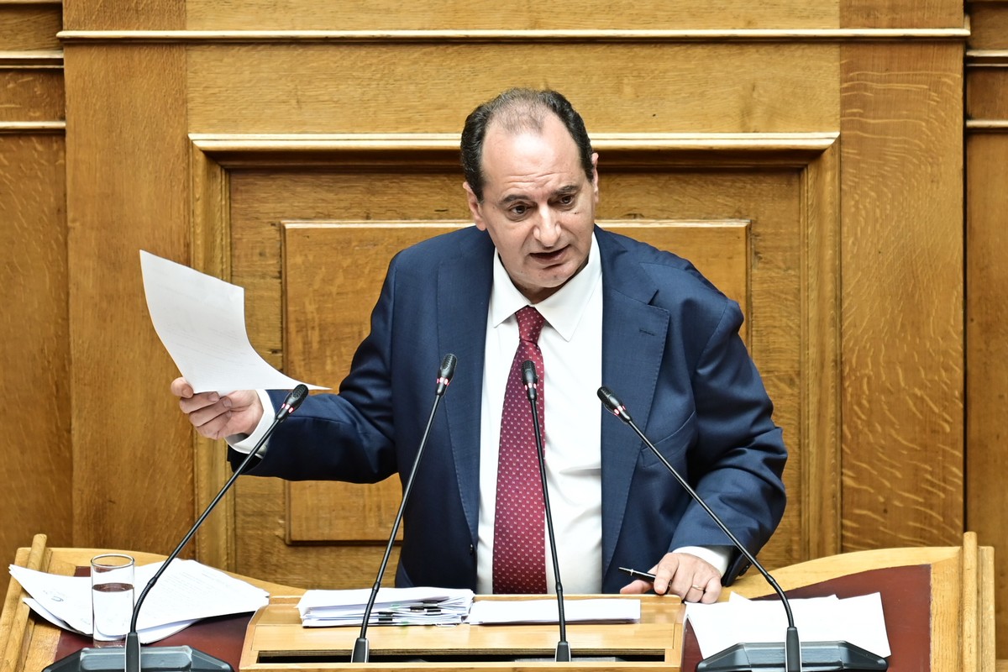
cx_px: 504
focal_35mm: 300
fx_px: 8399
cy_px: 336
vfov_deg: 4.6
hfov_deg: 6.9
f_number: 3.2
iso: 400
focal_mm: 200
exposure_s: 1/160
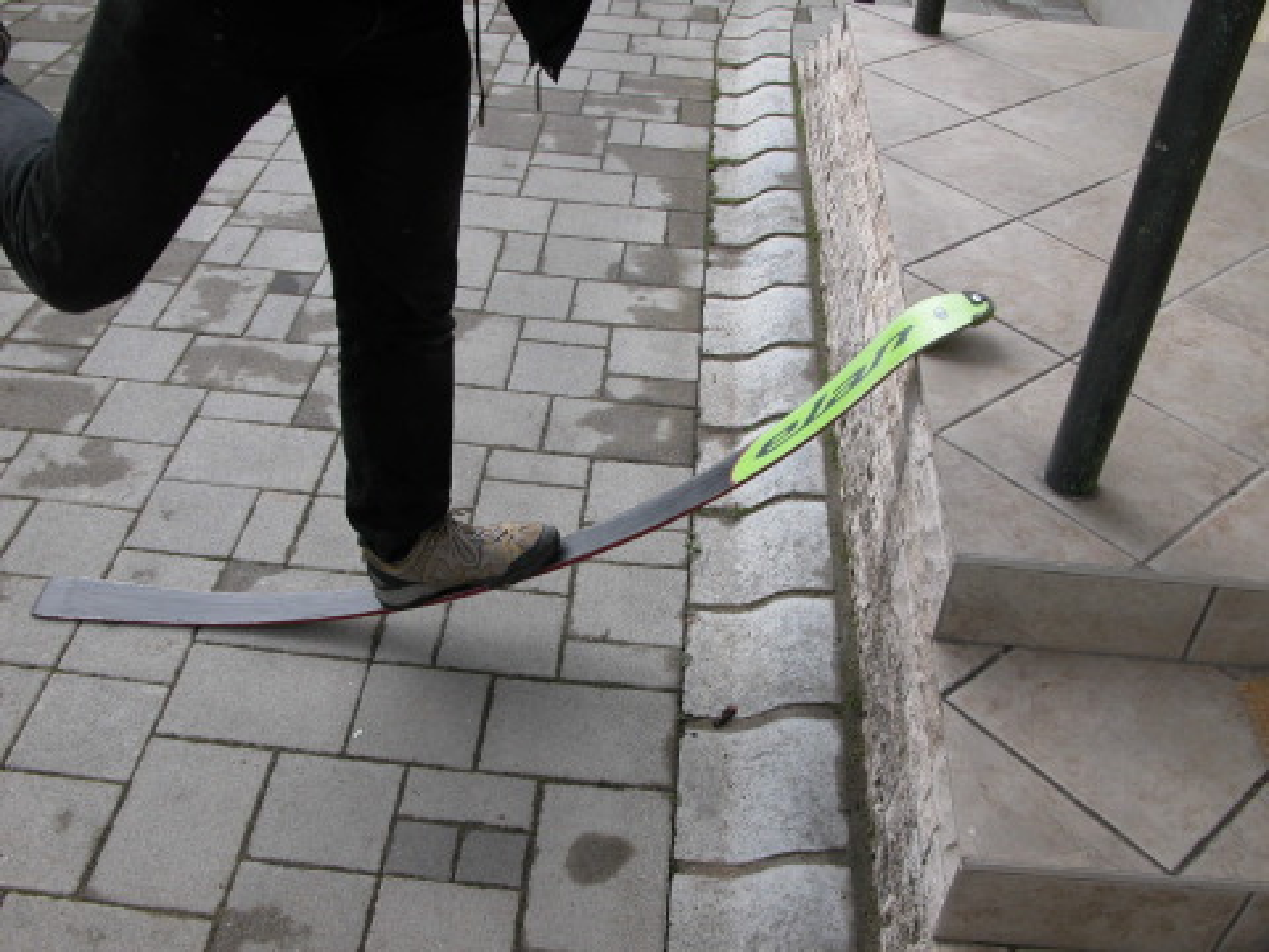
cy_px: 476
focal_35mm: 35
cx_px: 634
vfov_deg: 40.7
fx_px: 1283
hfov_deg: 52.6
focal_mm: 8.9
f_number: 4
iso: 100
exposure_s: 1/119
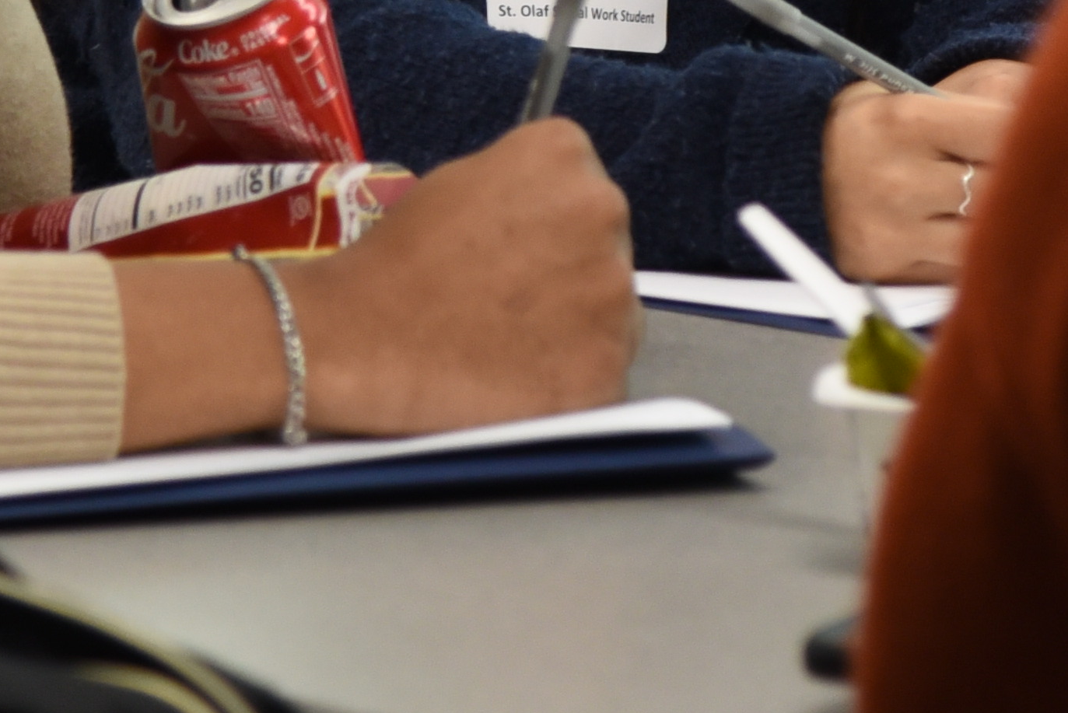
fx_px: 13653
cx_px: 455
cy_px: -411
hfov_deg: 4.5
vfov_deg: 3.0
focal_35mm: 460
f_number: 4
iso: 1100
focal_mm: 105
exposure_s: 1/125
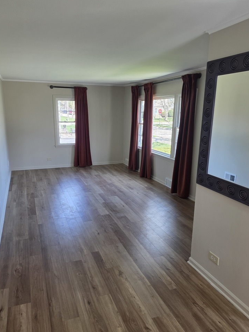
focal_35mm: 26
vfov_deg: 67.3
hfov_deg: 53.0
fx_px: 249
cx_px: 114
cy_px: 172
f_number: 1.7
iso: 100
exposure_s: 1/120
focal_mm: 6.25
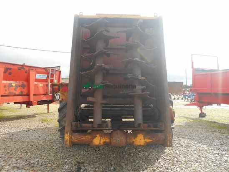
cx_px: 114
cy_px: 86
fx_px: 172
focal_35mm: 26
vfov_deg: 53.1
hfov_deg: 67.3
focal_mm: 4.6
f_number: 3.2
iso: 80
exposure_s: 1/320
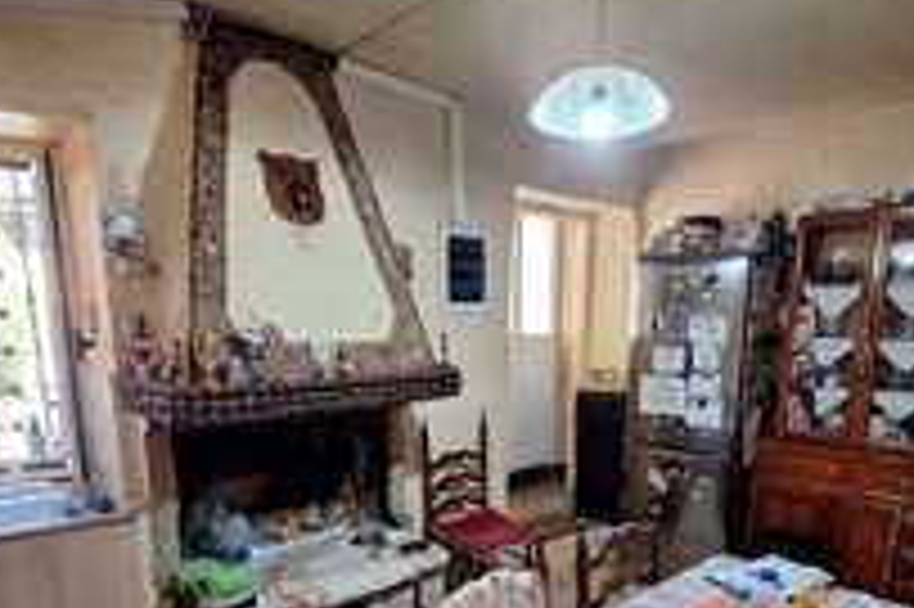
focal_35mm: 24
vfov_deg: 51.5
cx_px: 522
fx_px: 609
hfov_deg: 73.4
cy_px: 432
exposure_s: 1/30
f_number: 2.2
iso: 200
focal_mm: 1.74
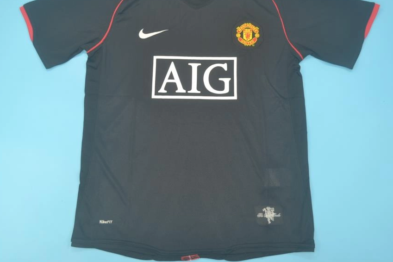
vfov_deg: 31.8
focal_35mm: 42
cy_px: 101
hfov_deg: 46.4
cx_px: 193
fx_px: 458
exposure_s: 1/80
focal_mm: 22
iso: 200
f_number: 3.8
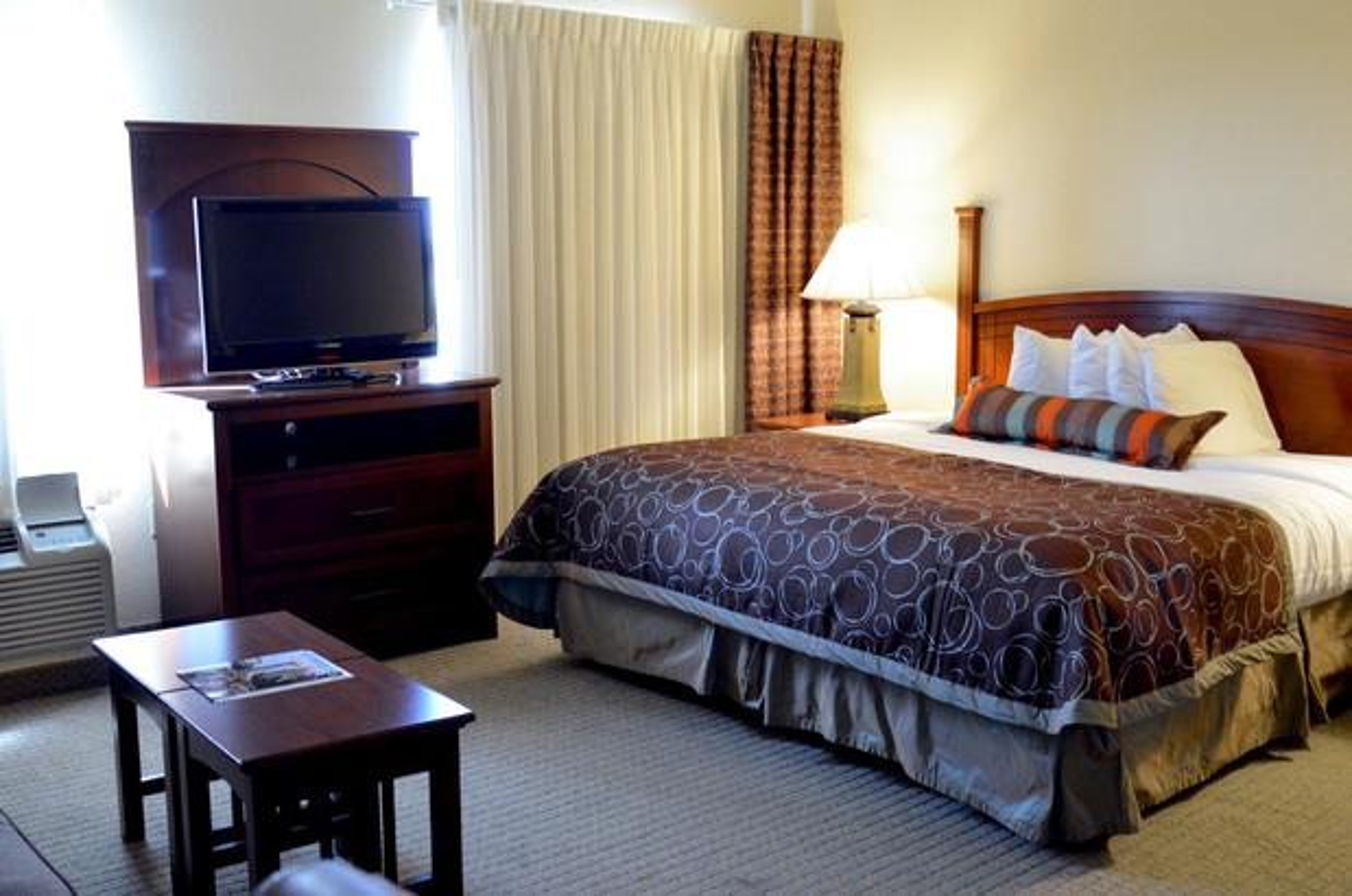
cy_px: 448
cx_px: 676
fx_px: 1349
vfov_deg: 36.7
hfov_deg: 53.2
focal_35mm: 36
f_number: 3.5
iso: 1250
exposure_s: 1/25
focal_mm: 24
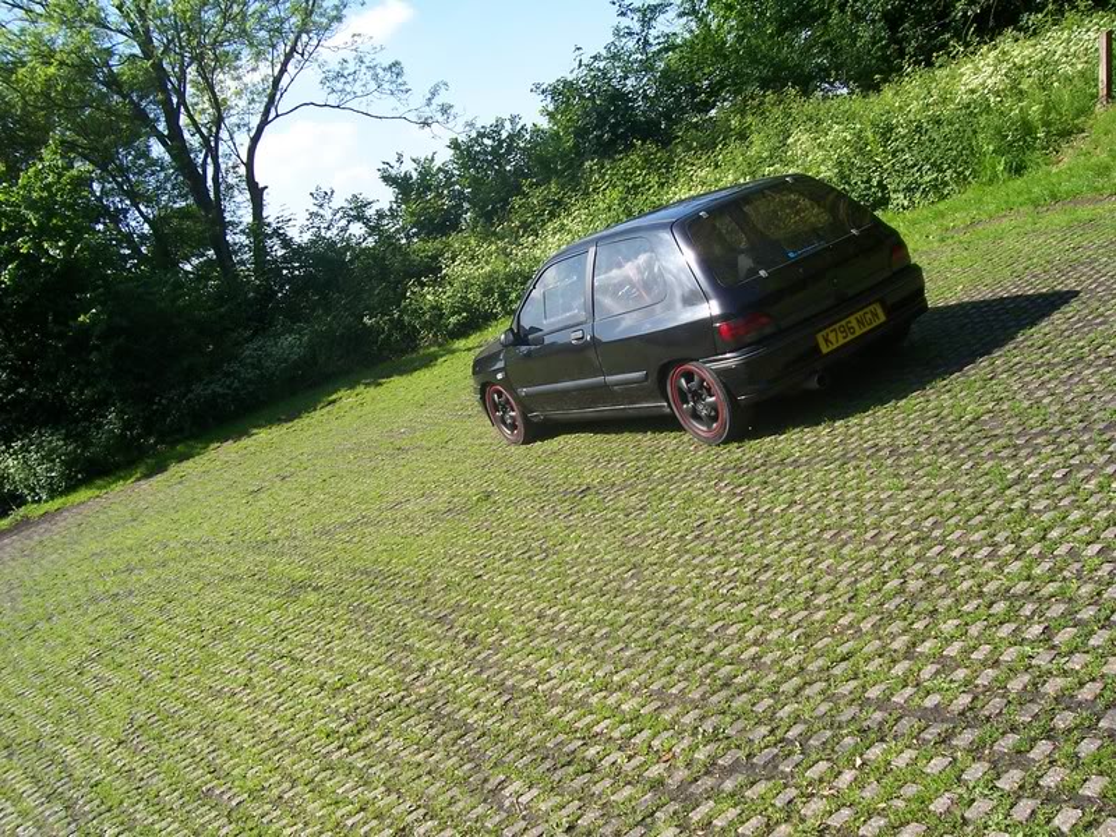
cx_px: 558
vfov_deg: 41.8
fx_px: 1096
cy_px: 418
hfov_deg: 54.0
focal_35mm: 34
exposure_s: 1/250
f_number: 5.6
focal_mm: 5.6
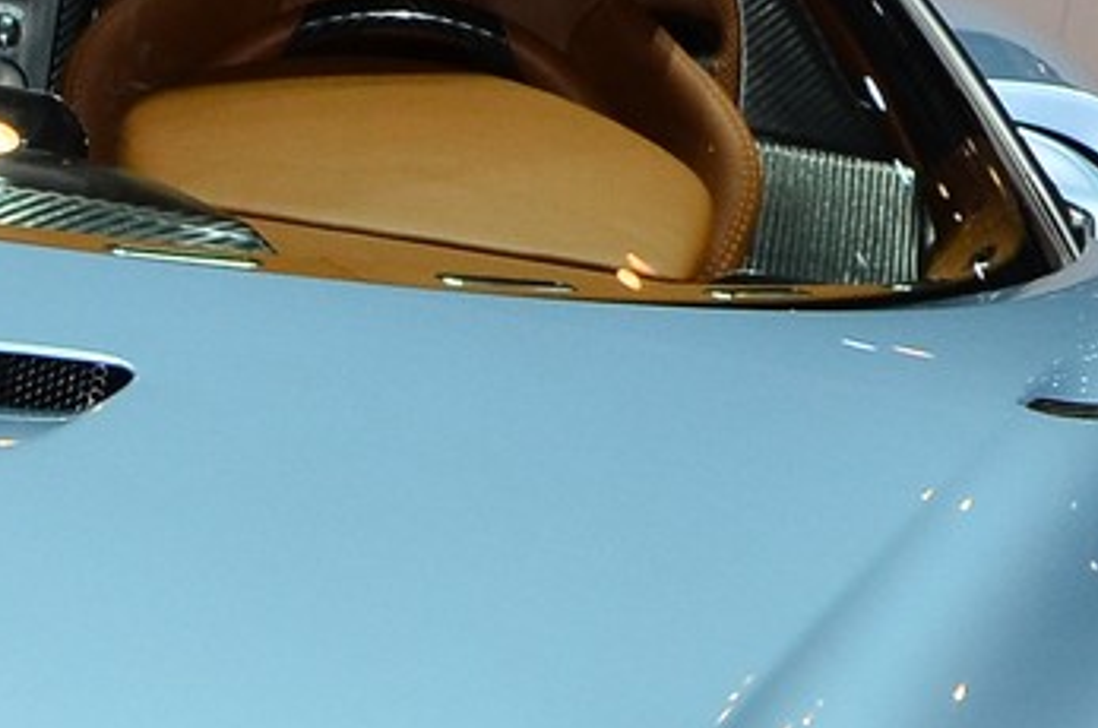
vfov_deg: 6.8
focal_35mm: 199
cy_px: 772
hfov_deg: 10.1
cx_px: -342
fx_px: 6058
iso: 320
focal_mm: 24
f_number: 6.3
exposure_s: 1/200
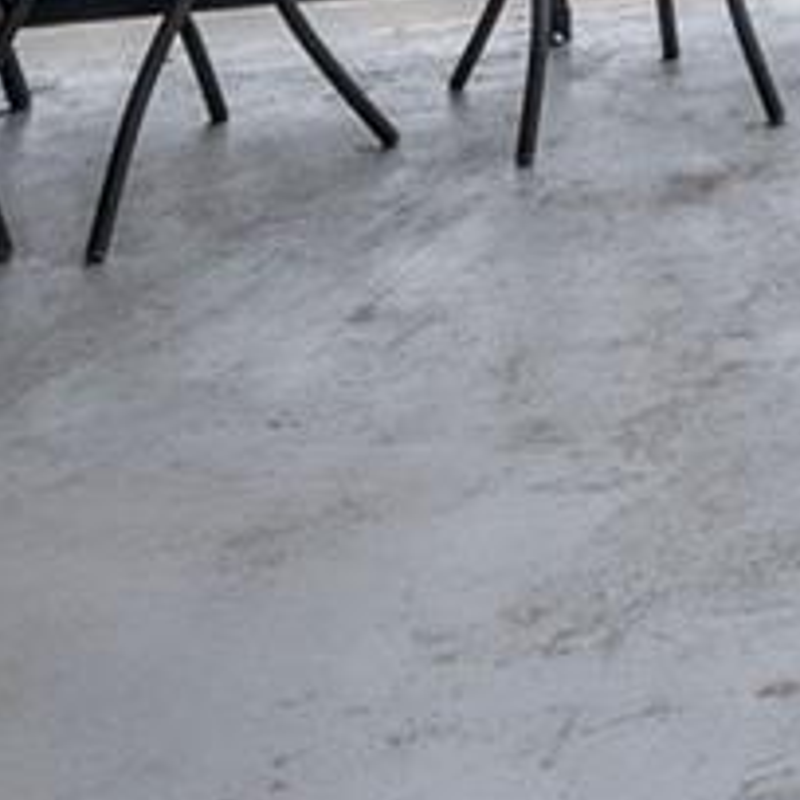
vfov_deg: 12.1
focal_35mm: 128
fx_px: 3347
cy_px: -816
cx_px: 1875
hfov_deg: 11.5
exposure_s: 1/25
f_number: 8
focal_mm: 15
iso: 100
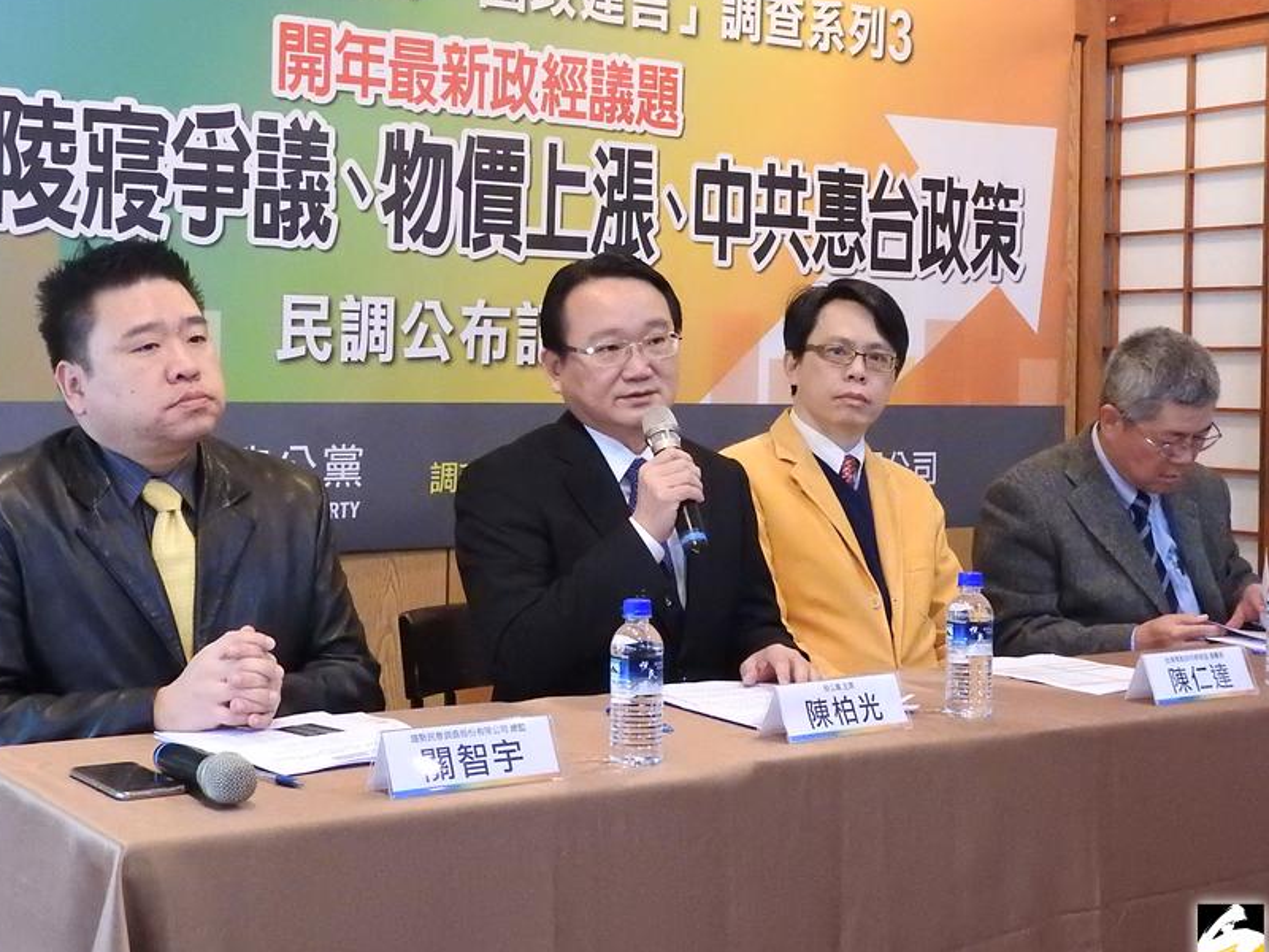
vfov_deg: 27.0
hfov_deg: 35.5
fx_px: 1980
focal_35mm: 54
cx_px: 604
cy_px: 365
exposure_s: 1/60
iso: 1600
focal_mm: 7.2
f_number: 3.8
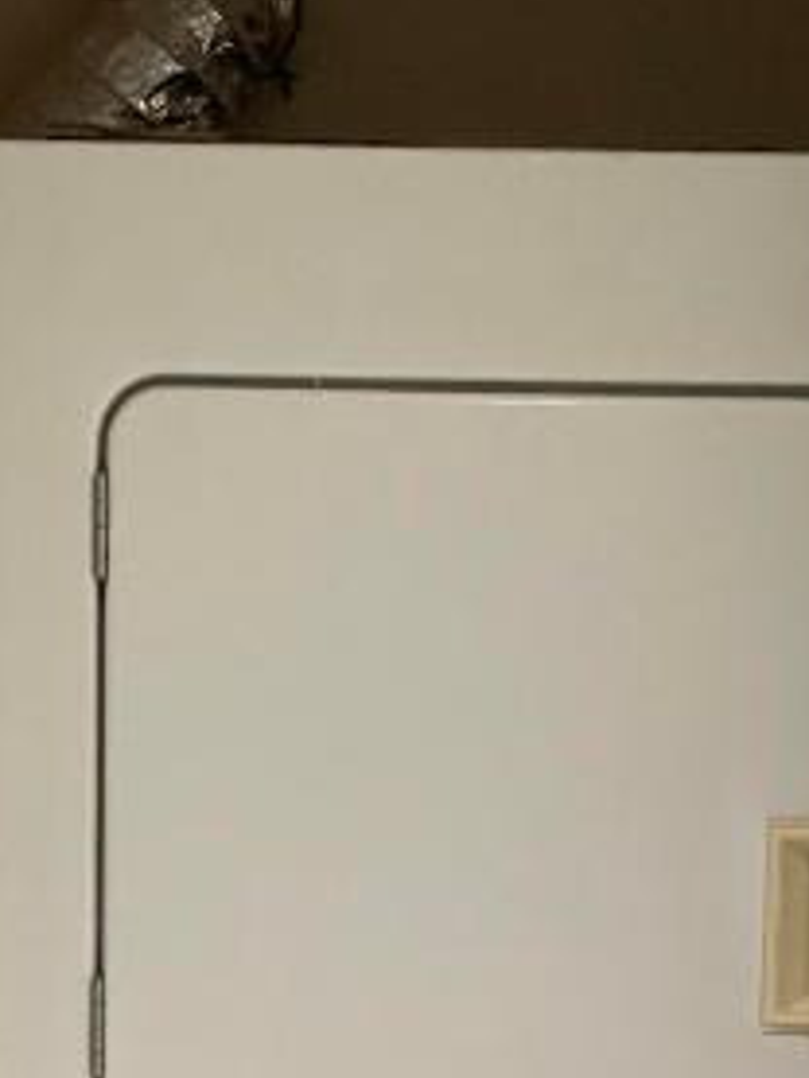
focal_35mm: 144
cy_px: 1463
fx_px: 4484
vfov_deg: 13.2
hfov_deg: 10.3
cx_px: 482
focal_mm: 6
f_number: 2
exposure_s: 1/120
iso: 250
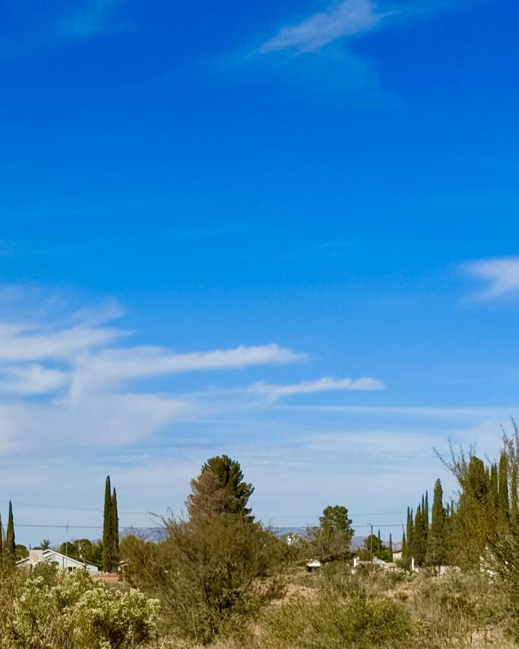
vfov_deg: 19.0
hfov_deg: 15.2
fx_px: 1940
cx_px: 248
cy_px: 412
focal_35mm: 101
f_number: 1.78
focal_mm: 6.76
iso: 64
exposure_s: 1/9009
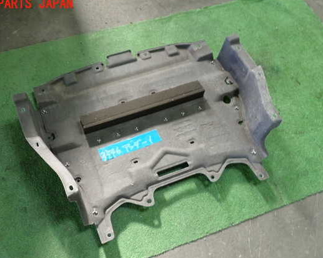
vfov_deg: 43.3
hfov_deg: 52.8
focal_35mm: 34
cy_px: 137
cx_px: 147
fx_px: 325
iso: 250
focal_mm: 5.4
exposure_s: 1/30
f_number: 2.3
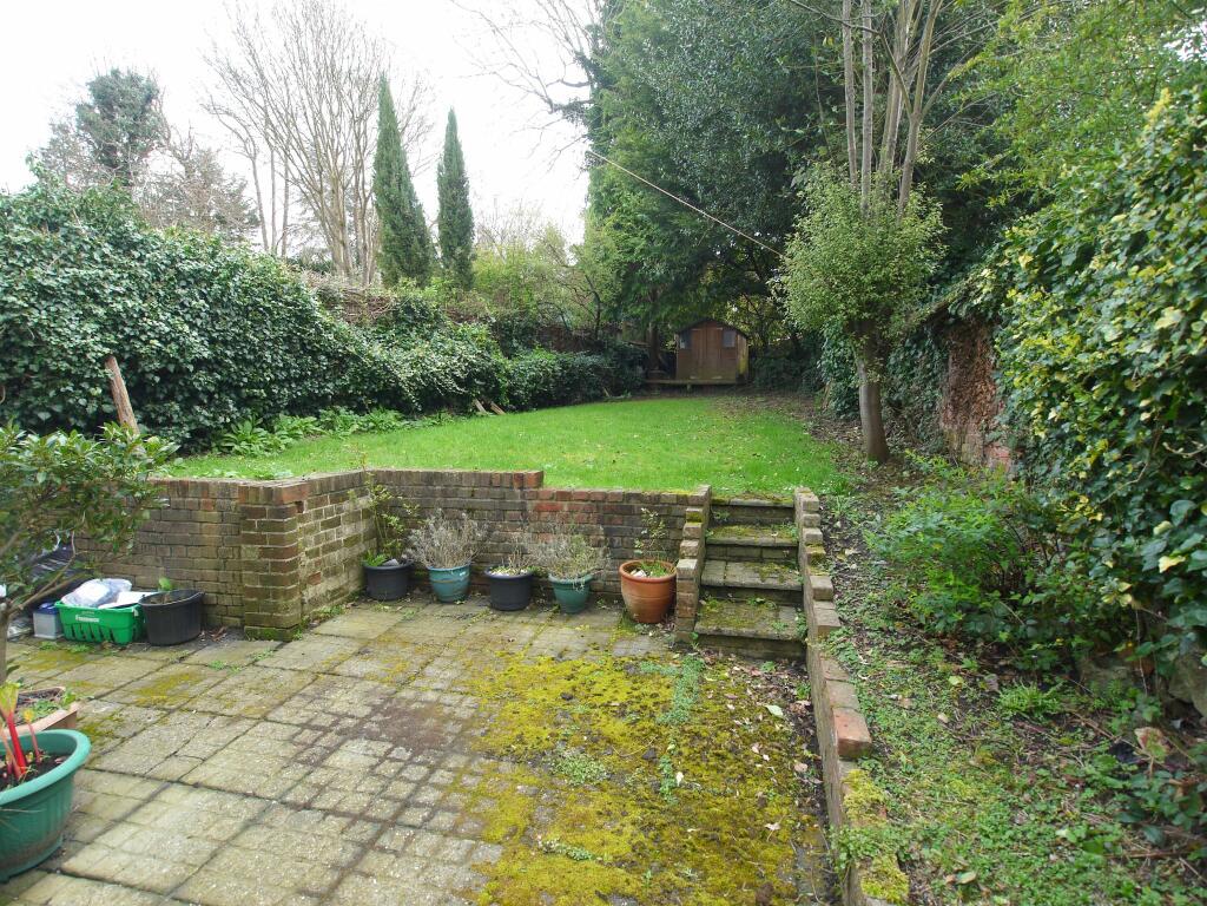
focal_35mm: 18
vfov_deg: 71.6
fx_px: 628
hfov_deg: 87.8
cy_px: 453
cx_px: 604
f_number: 4.5
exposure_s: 1/160
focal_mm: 9
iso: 100
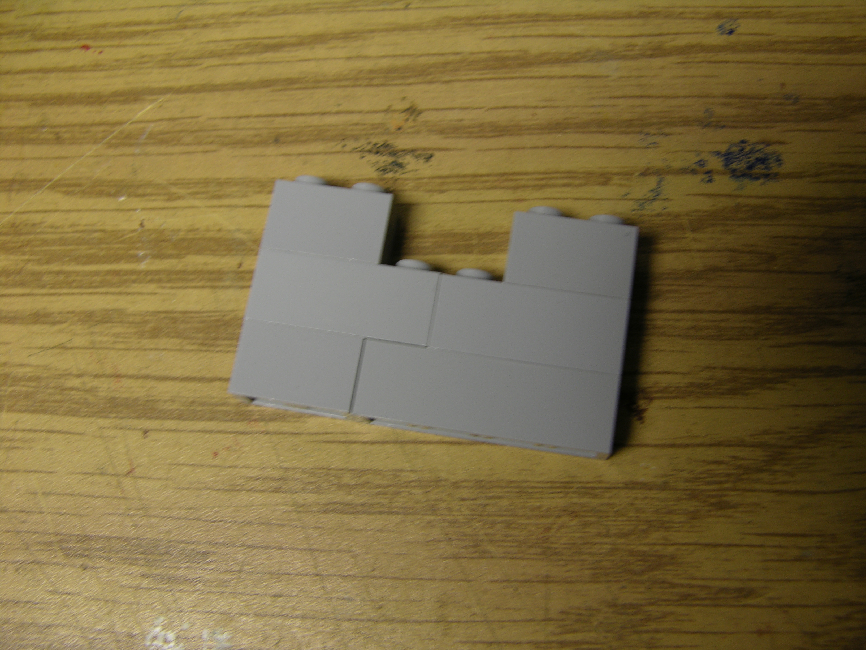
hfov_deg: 47.9
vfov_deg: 36.8
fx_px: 976
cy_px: 325
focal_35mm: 39
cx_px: 433
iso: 50
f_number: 2.9
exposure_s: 1/11
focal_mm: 10
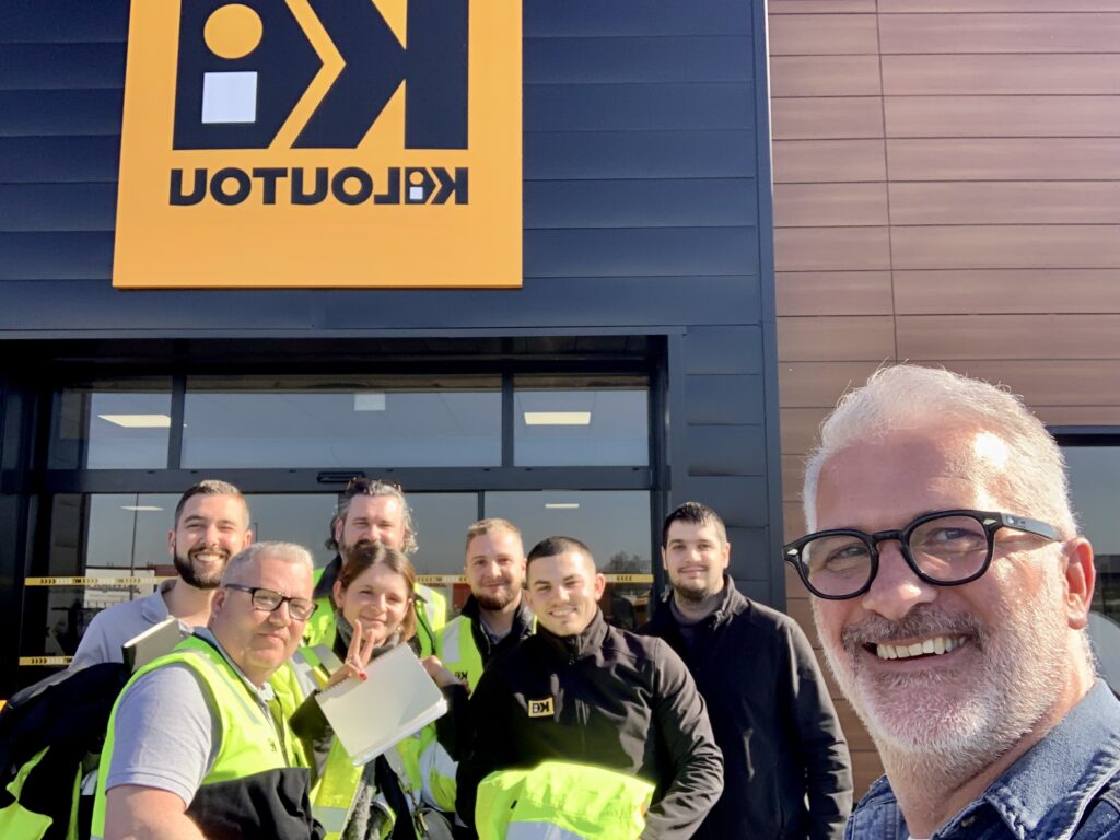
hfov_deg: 56.8
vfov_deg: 44.2
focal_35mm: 32
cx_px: 560
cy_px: 420
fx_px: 1035
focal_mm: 2.87
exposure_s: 1/502
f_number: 2.2
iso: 16
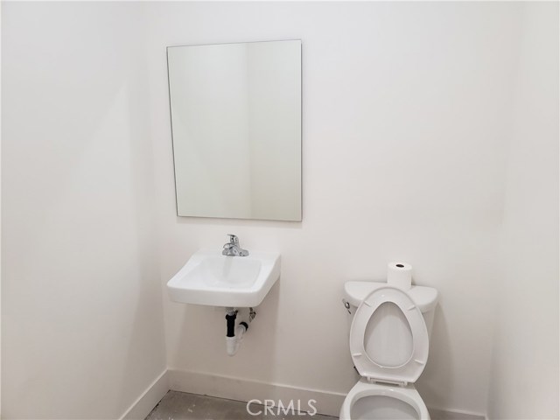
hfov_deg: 67.3
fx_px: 421
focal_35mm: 26
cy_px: 210
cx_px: 280
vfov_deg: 53.1
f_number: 2.4
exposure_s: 1/60
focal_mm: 4.3
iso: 250
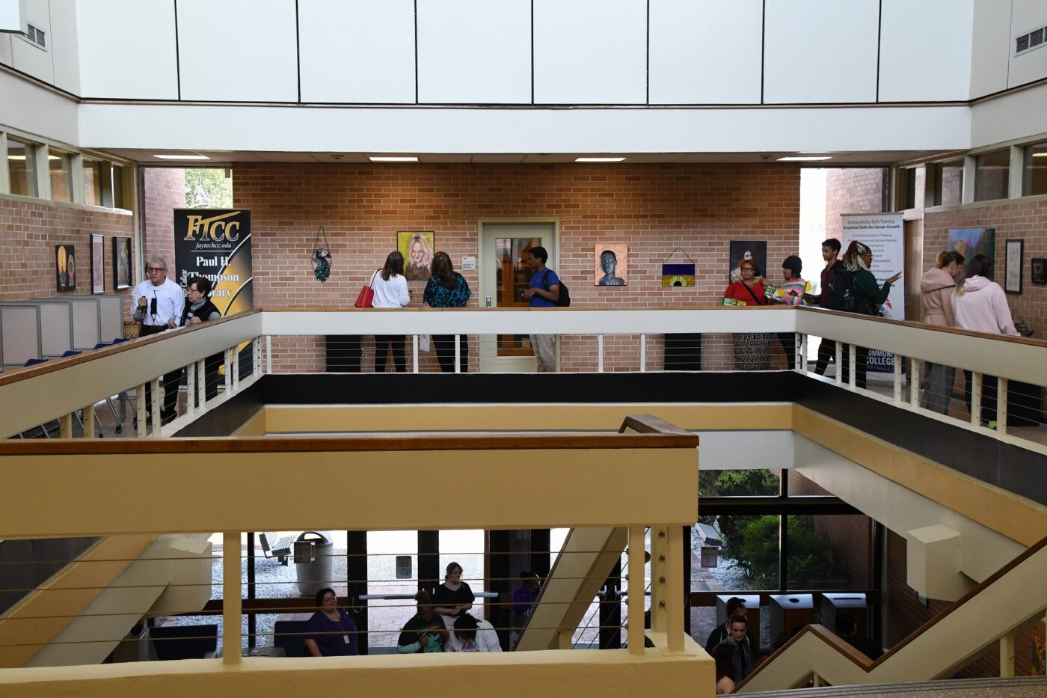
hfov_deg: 43.6
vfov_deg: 29.9
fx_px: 1309
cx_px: 524
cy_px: 349
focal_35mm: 45
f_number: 6.3
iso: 1250
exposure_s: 1/250
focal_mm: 30
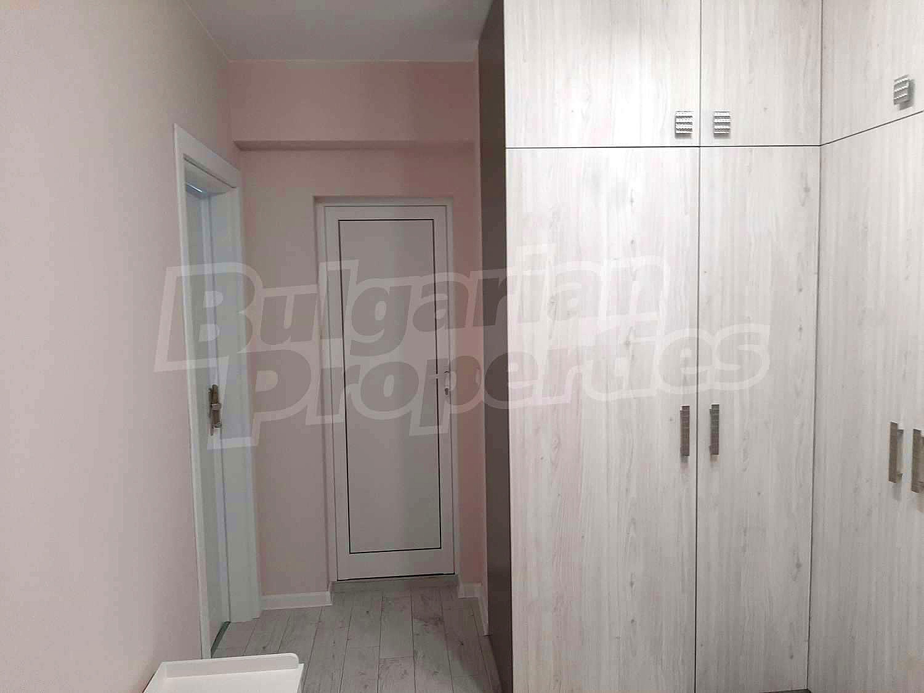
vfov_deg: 53.1
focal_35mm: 26
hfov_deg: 67.3
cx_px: 462
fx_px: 694
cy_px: 346
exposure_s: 1/50
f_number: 1.7
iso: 100
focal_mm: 3.93
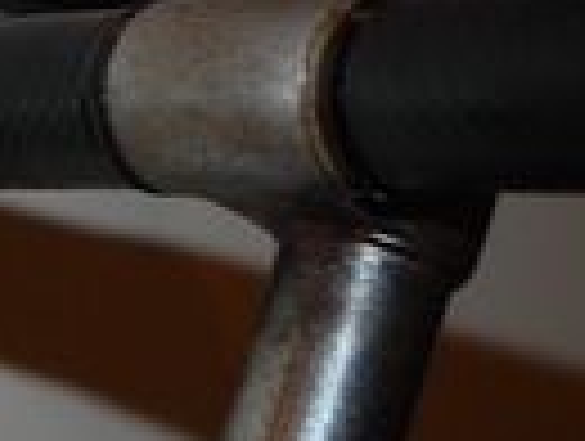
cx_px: -396
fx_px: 3555
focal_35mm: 210
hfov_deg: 9.1
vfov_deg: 7.1
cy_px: 234
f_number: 5.3
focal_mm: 38
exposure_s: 1/60
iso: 400
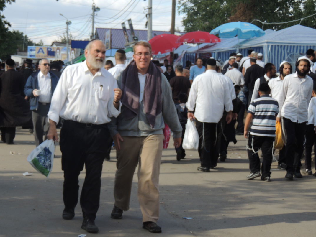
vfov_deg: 15.1
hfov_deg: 20.0
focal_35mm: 98
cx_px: 140
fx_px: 895
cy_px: 108
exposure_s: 1/400
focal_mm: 13.3
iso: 100
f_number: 3.9
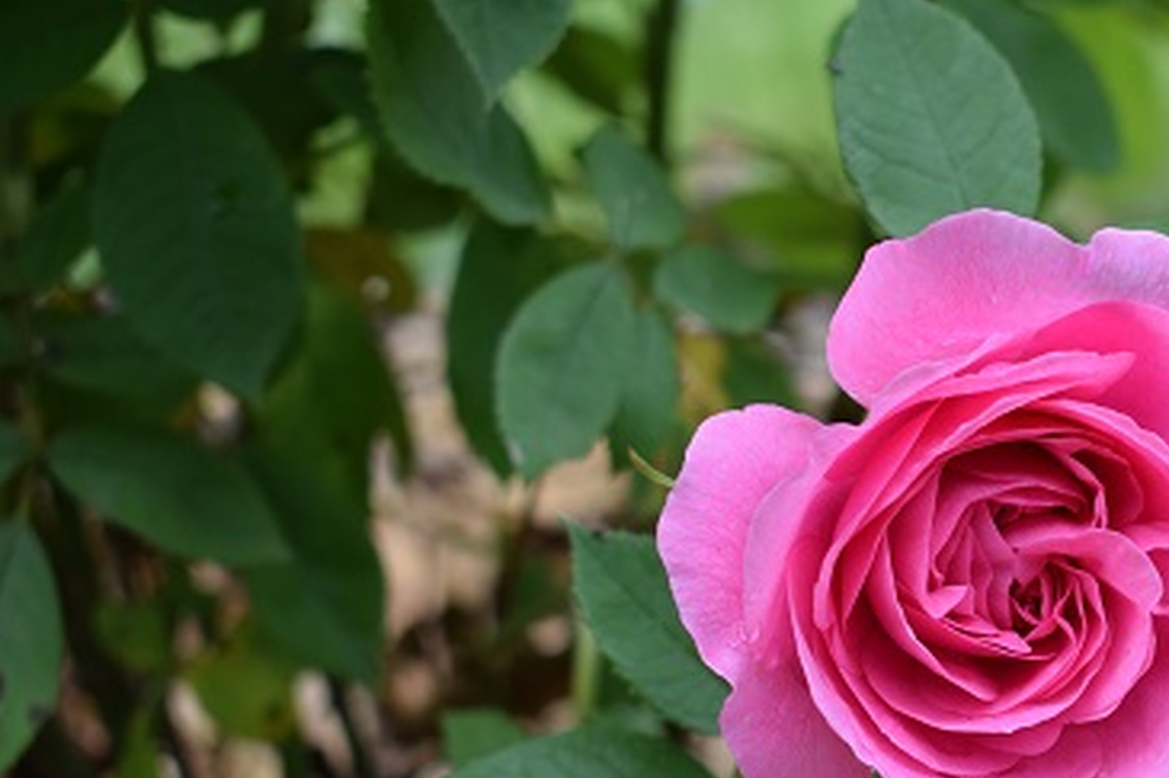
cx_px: 1018
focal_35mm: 121
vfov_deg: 11.3
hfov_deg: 16.7
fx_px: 3927
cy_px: 496
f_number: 5.6
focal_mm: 46
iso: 200
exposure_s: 1/160
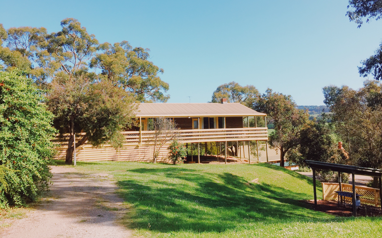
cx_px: 190
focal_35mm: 31
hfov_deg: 61.2
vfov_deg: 40.4
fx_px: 323
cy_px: 95
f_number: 2.2
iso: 32
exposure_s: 1/1464
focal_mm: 4.15
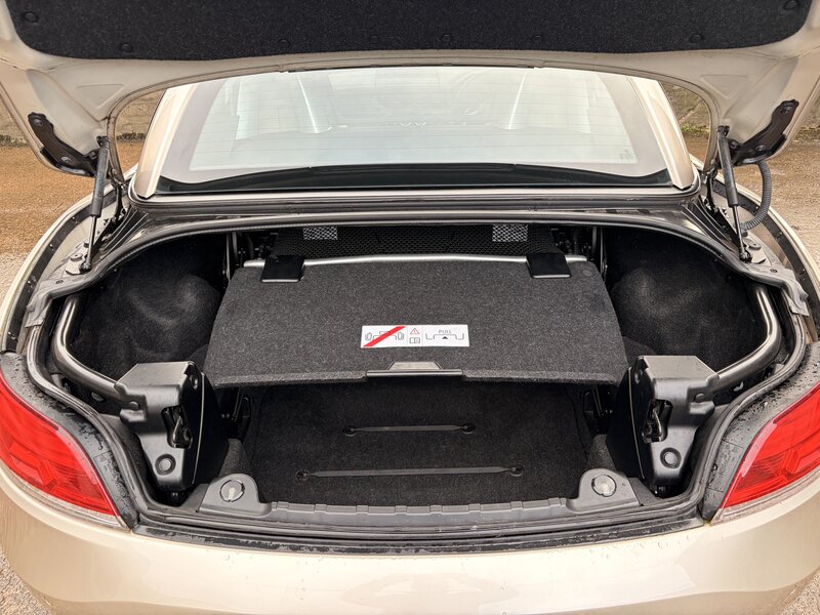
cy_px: 308
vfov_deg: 53.1
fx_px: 616
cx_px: 410
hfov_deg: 67.3
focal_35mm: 26
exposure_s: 1/207
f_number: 1.6
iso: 80
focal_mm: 5.96
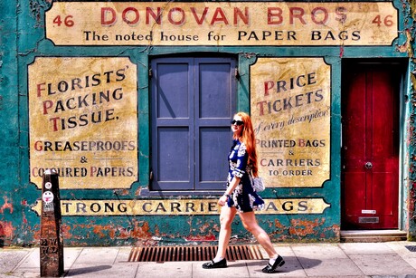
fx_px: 405
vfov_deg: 37.9
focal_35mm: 35
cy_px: 139
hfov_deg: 54.4
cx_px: 208
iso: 250
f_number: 11
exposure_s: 1/100
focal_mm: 35
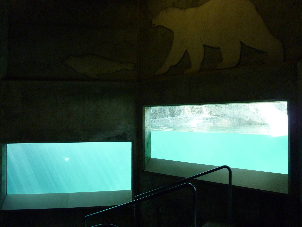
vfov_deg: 54.9
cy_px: 114
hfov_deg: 69.4
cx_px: 151
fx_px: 218
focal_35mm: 25
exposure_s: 1/100
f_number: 3.3
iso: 400
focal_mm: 4.1
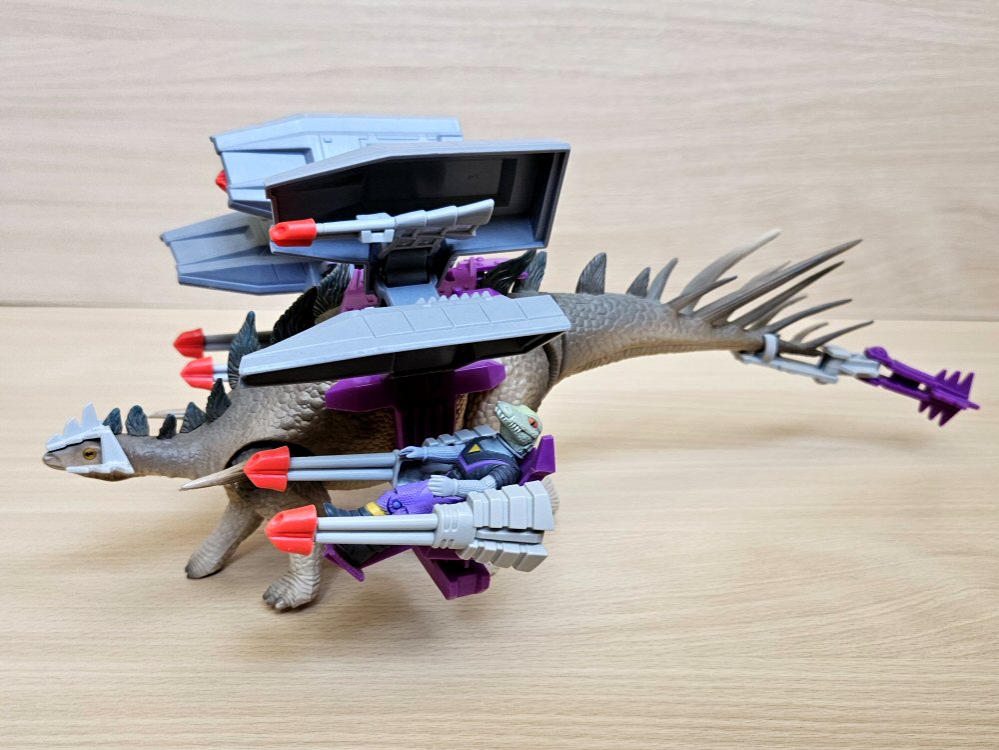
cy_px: 375
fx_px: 664
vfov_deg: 58.9
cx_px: 500
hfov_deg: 73.9
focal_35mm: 23
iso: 200
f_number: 1.8
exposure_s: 1/100
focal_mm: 5.4
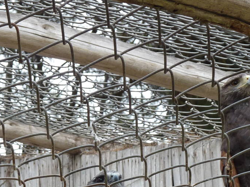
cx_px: 104
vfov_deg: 7.0
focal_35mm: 212
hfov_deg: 9.3
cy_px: 198
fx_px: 1531
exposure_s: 1/60
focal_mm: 14.7
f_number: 4.3
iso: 80
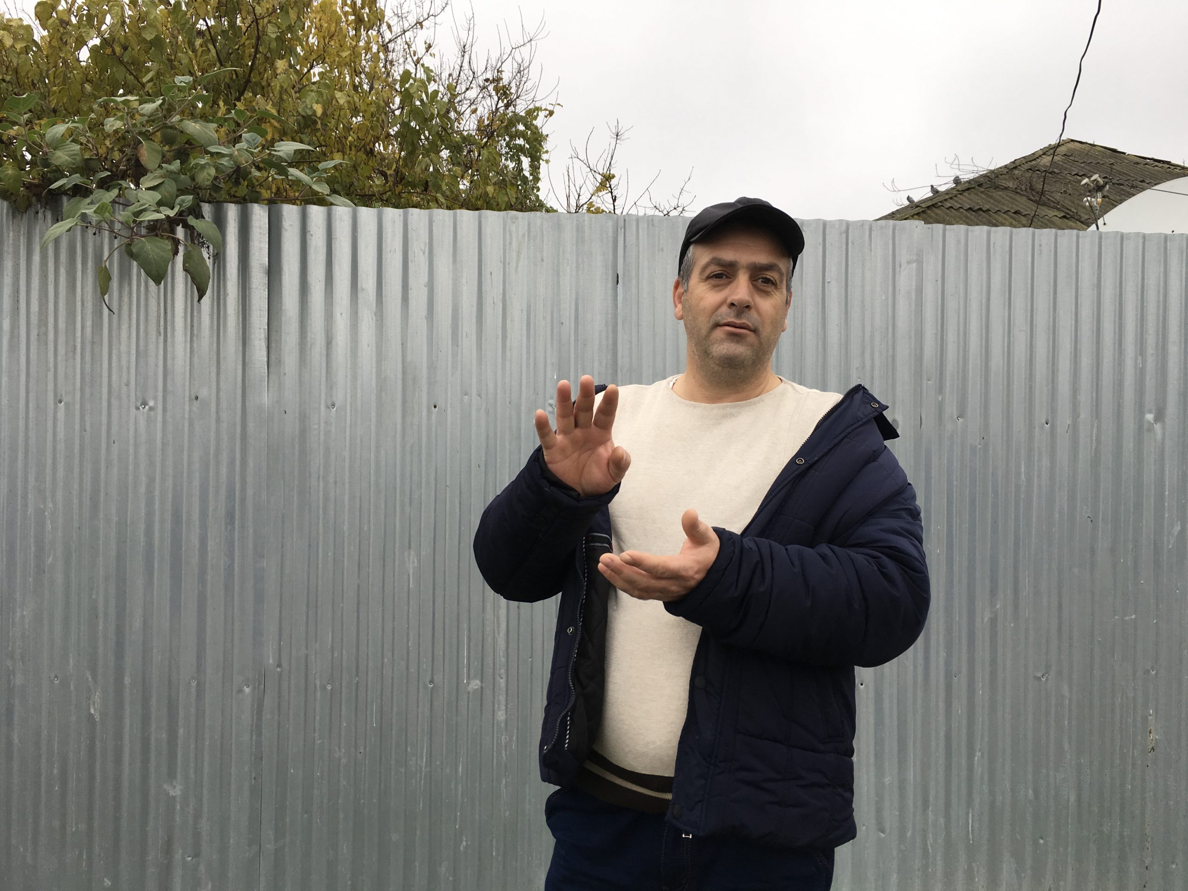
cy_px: 446
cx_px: 594
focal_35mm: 29
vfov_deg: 48.2
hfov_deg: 61.7
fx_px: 995
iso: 25
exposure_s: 1/278
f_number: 2.2
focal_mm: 4.15
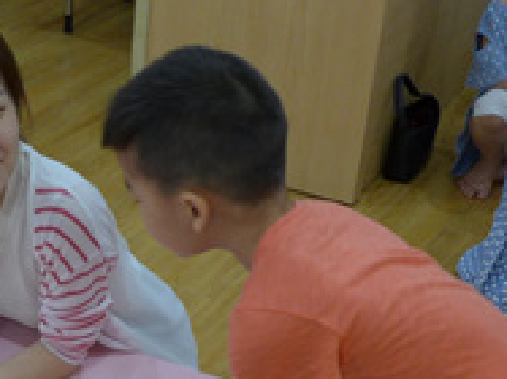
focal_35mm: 82
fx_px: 1200
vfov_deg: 17.3
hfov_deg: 23.1
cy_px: 428
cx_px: 27
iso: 160
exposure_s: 1/200
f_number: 1.4
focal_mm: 4.7
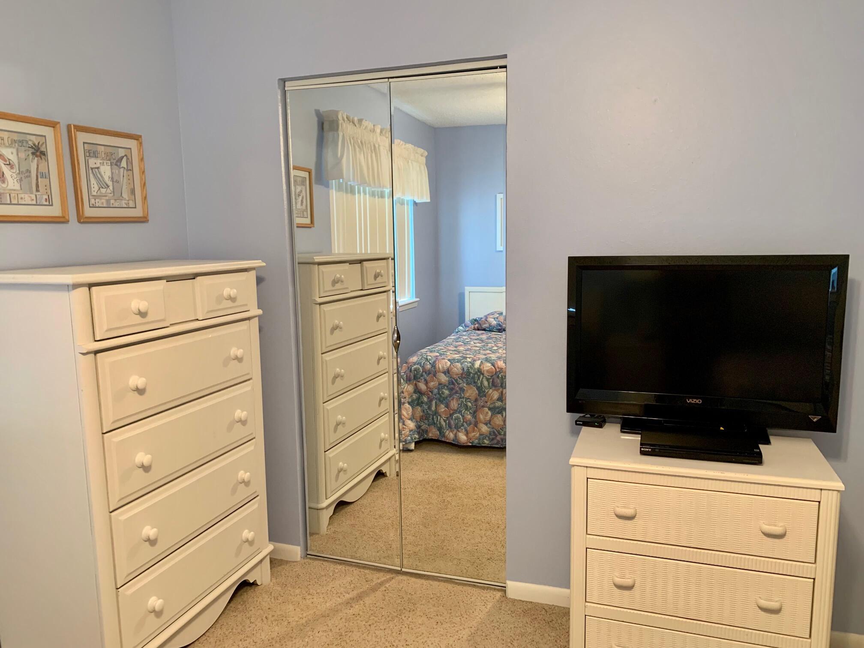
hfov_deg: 67.3
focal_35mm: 26
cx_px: 432
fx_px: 649
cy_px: 324
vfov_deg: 53.1
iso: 250
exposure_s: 1/60
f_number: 1.8
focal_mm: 4.25
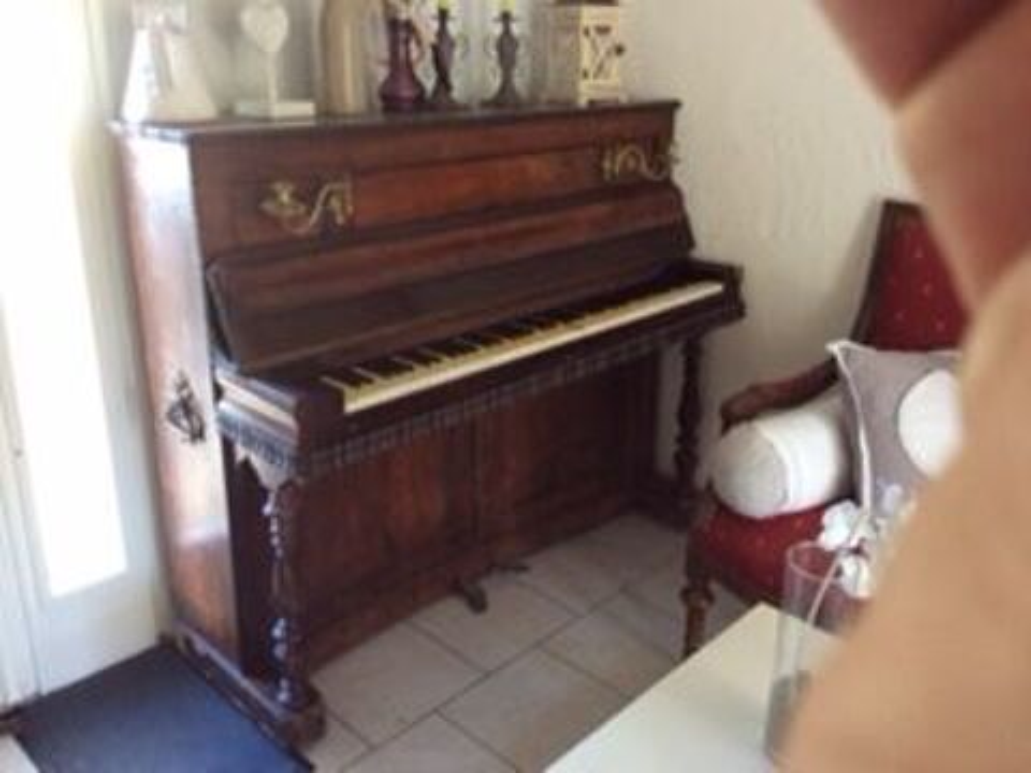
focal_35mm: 33
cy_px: 386
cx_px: 516
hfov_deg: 55.4
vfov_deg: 42.9
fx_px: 983
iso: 160
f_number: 2.4
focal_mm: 3.3
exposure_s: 1/24
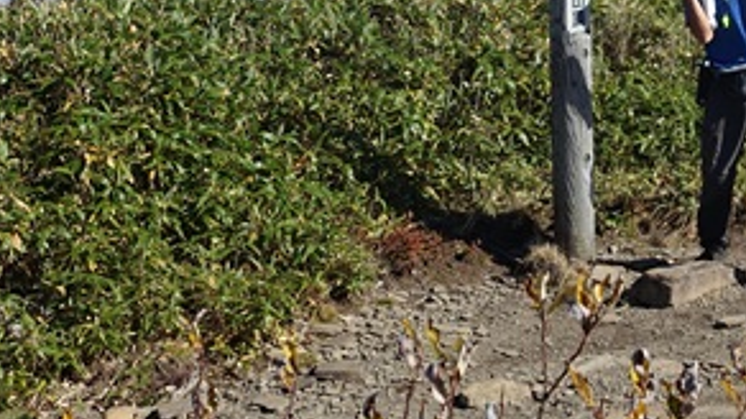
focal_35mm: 85
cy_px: 87
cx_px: 557
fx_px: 1681
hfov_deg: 24.8
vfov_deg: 14.1
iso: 125
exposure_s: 1/500
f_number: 5.6
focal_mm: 13.53
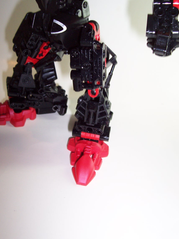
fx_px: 269
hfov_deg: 36.8
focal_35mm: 39
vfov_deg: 47.8
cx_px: 91
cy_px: 114
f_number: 2.8
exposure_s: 1/60
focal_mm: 5.6
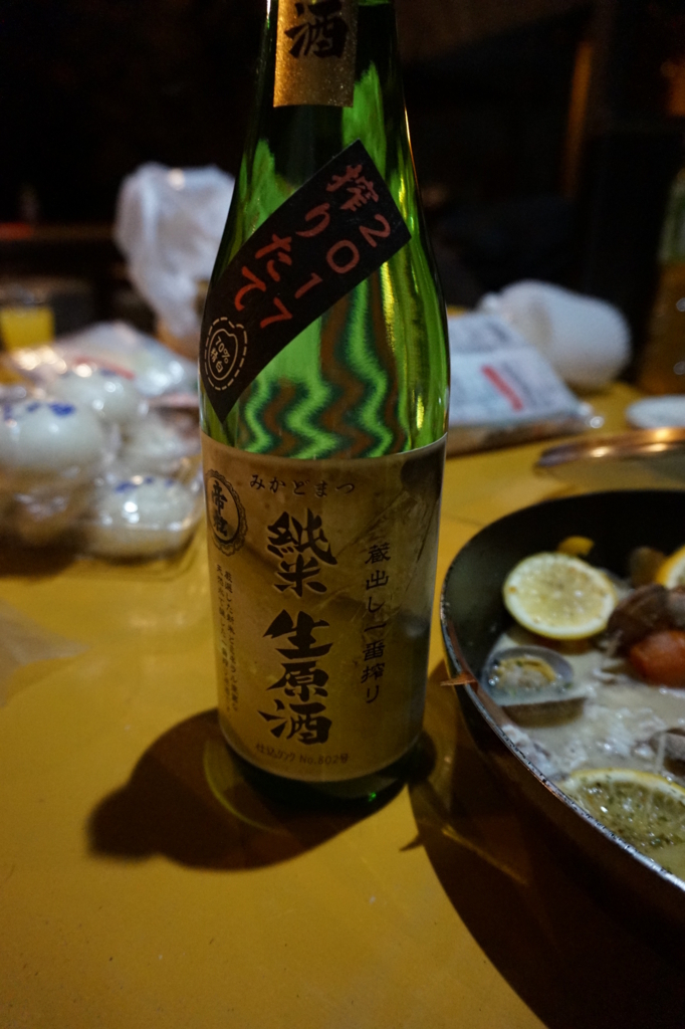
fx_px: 685
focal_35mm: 24
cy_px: 514
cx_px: 342
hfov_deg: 53.1
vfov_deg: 73.8
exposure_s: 1/30
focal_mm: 16
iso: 3200
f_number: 3.5
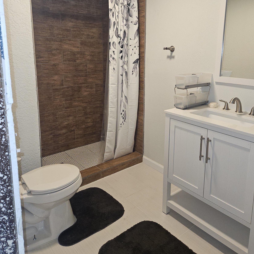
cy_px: 97
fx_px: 232
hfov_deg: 57.3
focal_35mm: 28
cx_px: 130
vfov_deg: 56.7
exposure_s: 1/60
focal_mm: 5.4
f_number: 1.8
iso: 125
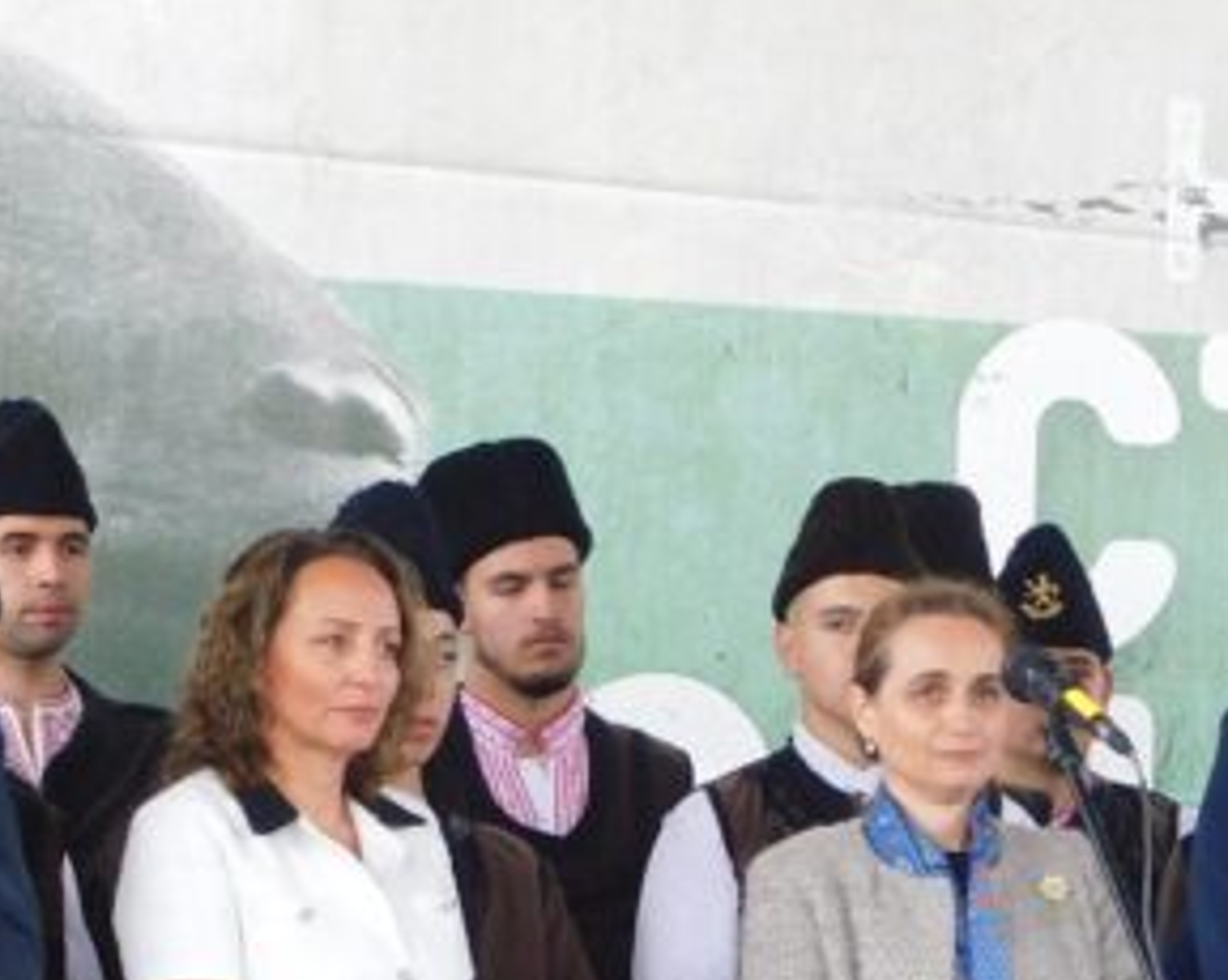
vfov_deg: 8.9
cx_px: 1590
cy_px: 873
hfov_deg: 11.0
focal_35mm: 172
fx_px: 6247
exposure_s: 1/30
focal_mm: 11.7
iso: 200
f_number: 4.2
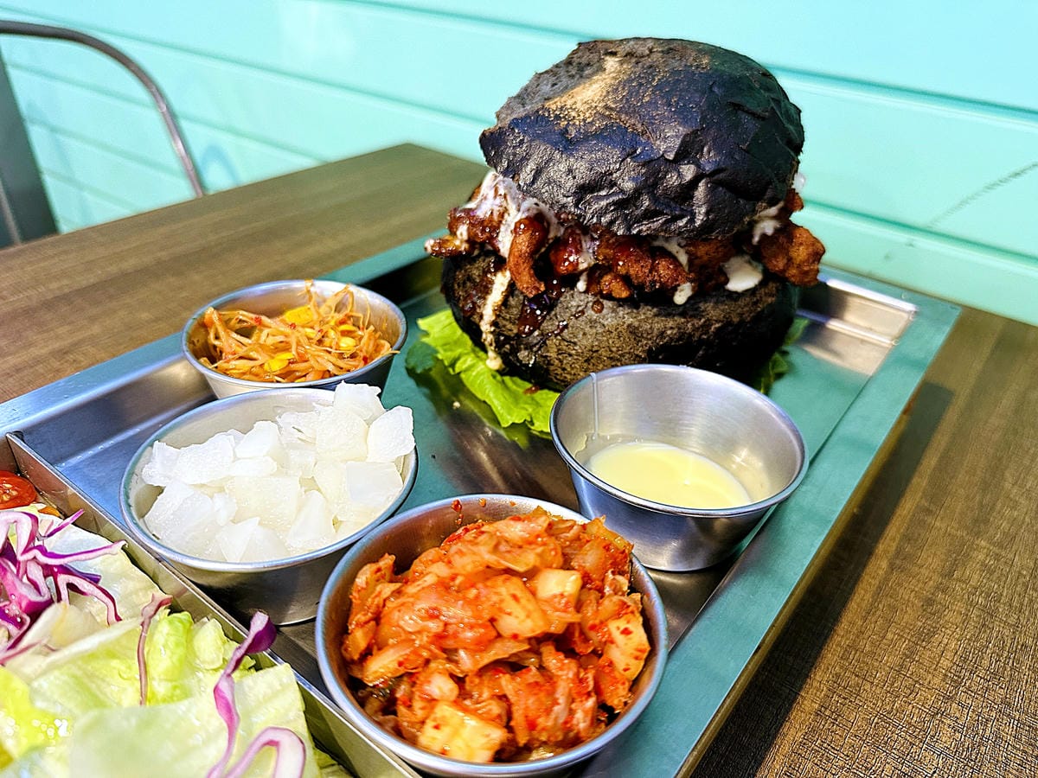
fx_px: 720
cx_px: 519
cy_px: 389
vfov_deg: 56.8
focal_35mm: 24
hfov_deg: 71.6
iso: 250
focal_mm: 6.86
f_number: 1.78
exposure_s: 1/60
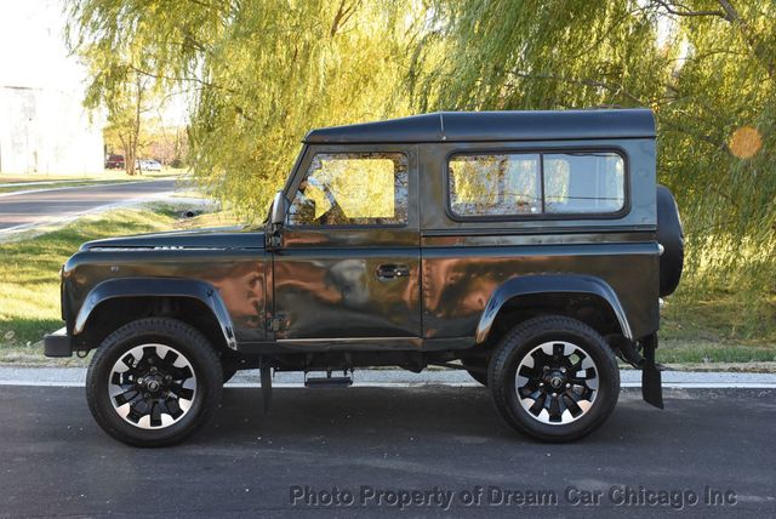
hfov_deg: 41.1
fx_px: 1036
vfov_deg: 28.1
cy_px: 260
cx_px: 388
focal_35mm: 48
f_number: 13
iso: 2000
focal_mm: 32
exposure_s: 1/200
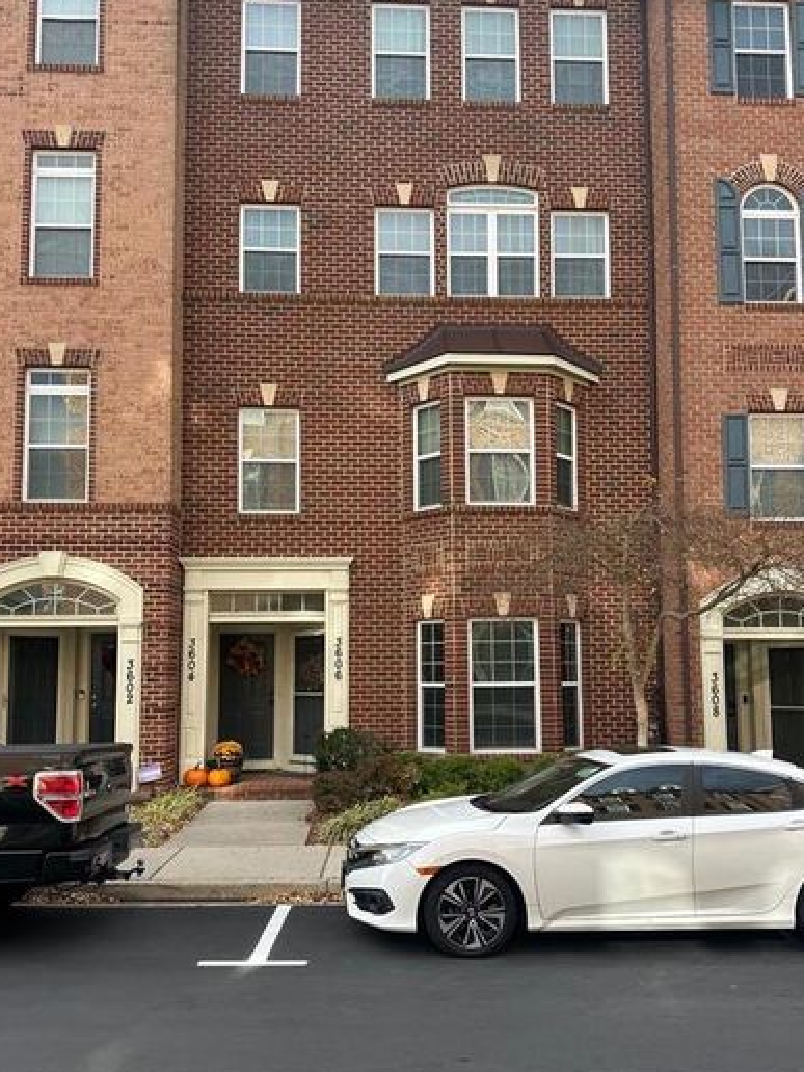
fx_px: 960
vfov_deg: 58.3
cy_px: 581
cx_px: 428
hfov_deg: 45.4
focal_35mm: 31
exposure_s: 1/718
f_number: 1.78
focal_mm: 6.86
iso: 80
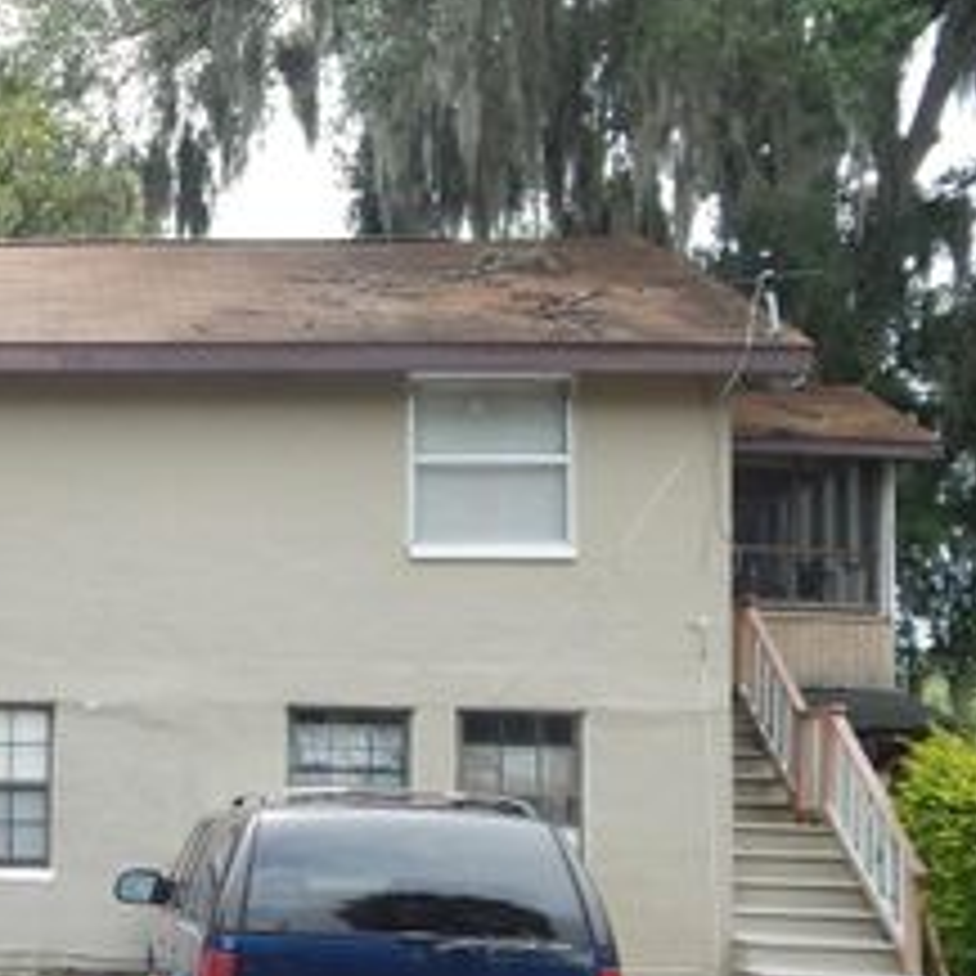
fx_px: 2010
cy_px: 663
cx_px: -103
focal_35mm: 63
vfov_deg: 27.1
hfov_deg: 25.3
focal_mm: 5.6
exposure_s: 1/320
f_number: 3.2
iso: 125
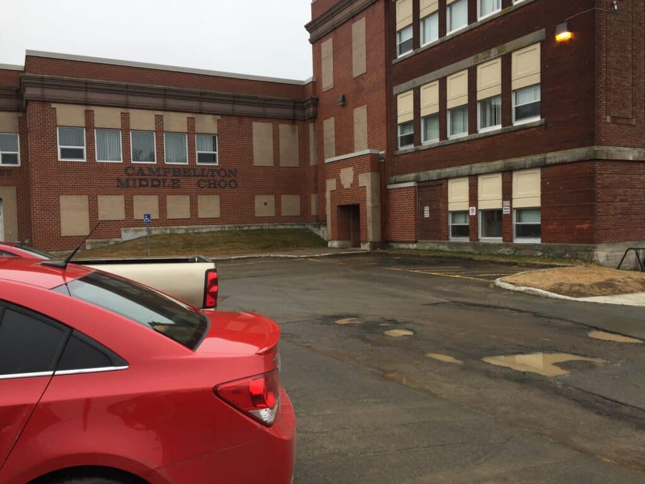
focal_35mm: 29
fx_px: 540
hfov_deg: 61.7
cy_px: 242
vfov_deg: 48.2
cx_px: 322
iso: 32
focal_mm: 4.15
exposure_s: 1/648
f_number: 2.2
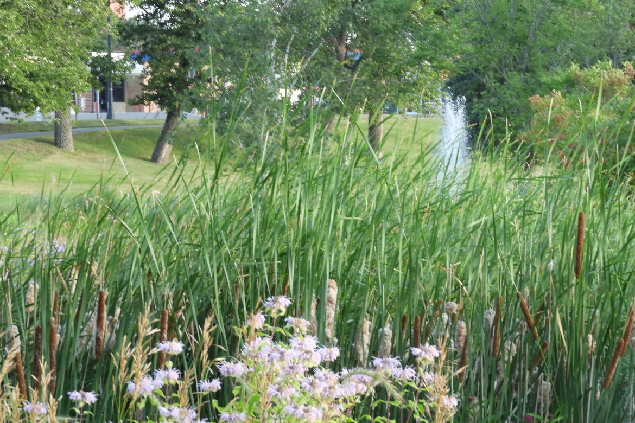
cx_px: 383
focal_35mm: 160
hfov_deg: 12.8
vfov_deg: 8.6
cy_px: 203
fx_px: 2822
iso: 160
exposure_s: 1/60
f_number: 5
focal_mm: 22.4
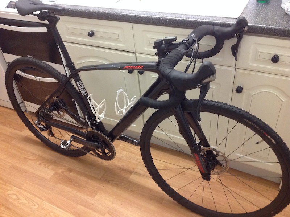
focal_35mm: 35
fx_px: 293
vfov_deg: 40.6
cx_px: 145
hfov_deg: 52.7
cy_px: 108
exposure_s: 1/17
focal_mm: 4.28
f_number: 2.4
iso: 320
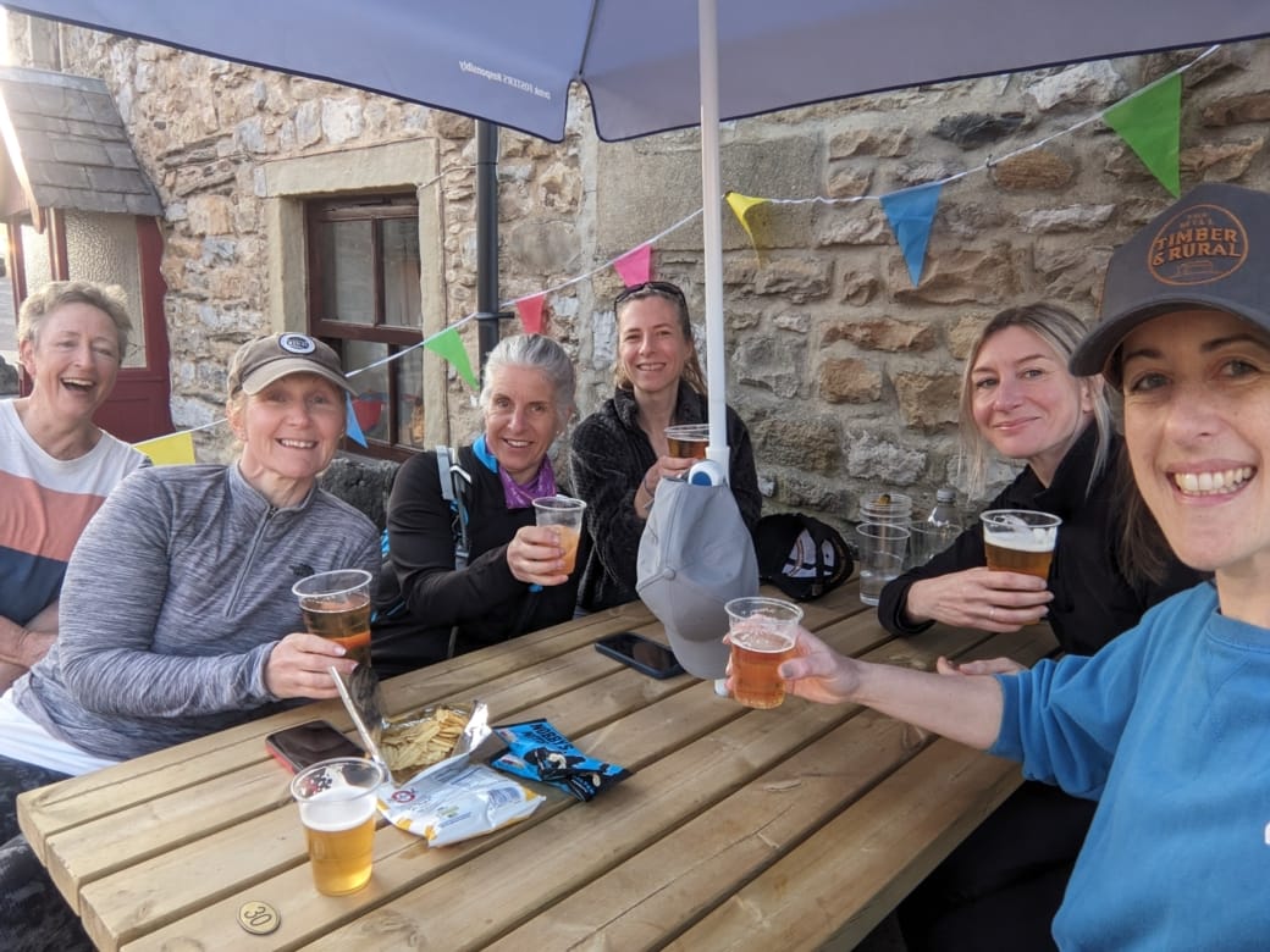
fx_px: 881
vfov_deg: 56.8
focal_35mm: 24
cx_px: 635
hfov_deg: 71.6
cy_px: 476
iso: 56
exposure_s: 1/100
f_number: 2
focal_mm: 2.51
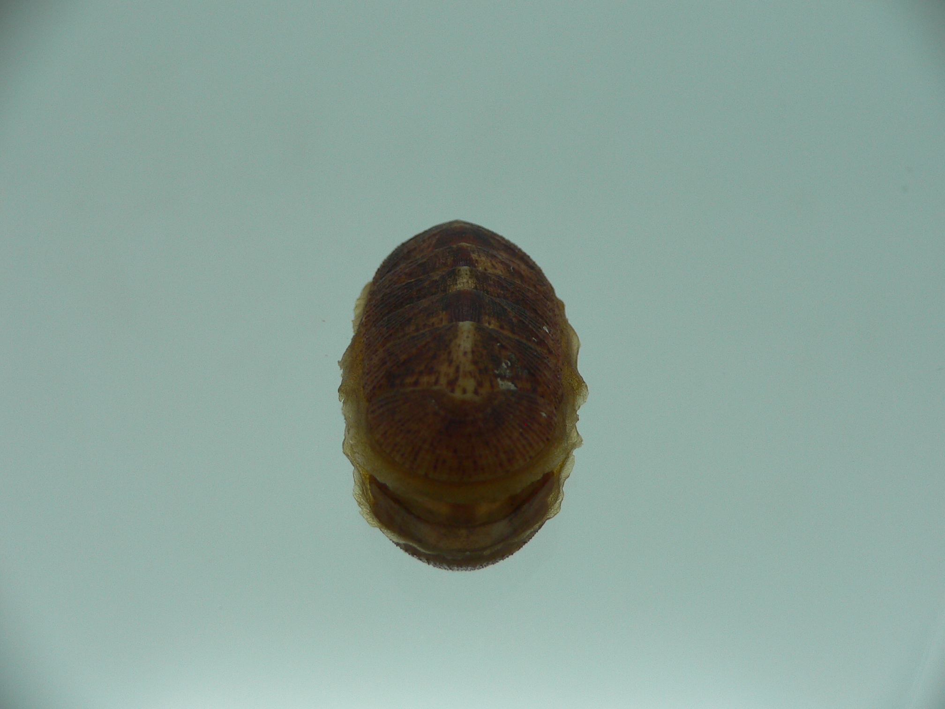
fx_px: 955
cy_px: 354
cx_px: 472
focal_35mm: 35
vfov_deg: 40.7
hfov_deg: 52.6
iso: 80
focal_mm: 4.6
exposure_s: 1/60
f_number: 2.8
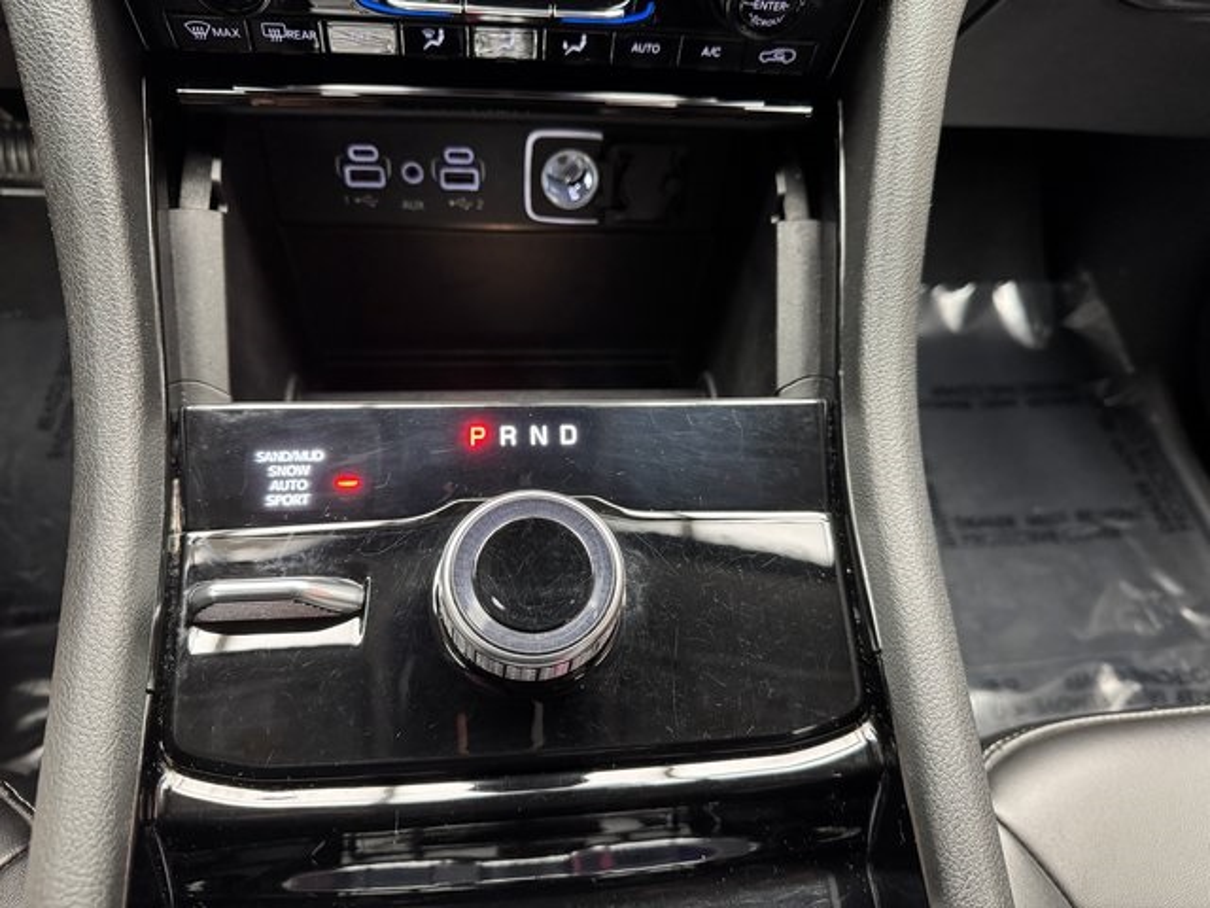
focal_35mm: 24
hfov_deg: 71.6
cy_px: 454
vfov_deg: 56.8
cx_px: 605
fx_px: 839
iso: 800
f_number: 1.78
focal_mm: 6.76
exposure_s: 1/40
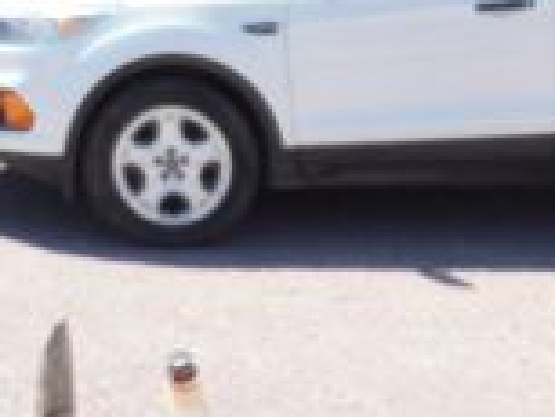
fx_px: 1572
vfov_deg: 14.1
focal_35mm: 98
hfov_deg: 18.8
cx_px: -138
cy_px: -227
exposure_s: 1/1250
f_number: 3.2
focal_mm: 5.3
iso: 125
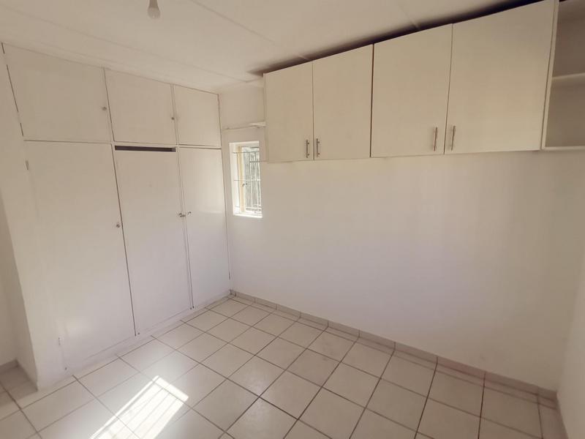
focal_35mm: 17
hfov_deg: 91.0
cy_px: 220
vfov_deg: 74.7
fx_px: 287
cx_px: 292
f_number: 2.4
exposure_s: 1/202
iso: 50
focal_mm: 1.78
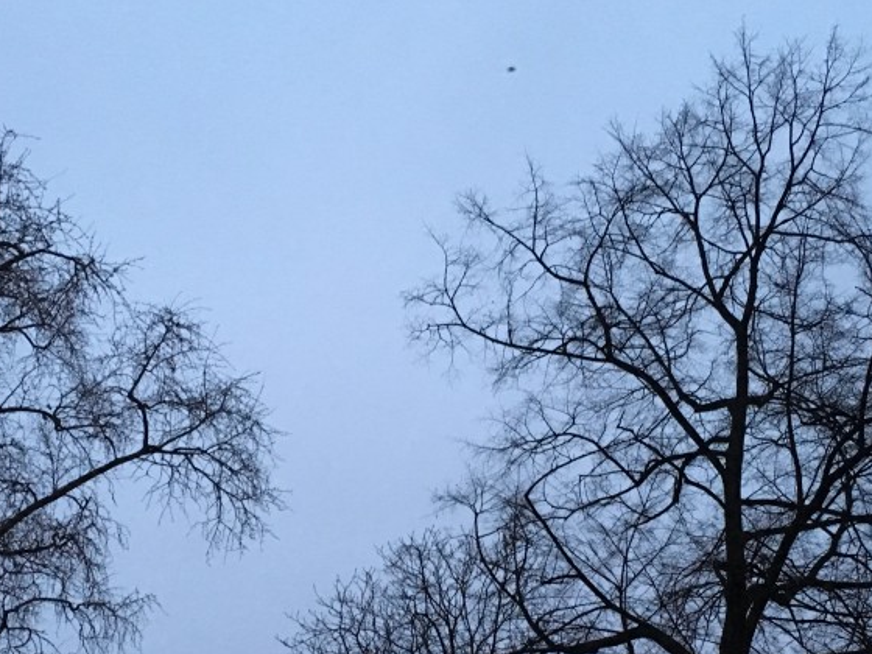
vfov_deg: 26.9
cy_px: 543
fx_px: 1335
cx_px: 480
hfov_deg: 36.1
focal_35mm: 53
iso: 320
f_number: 2.2
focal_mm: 4.15
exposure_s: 1/17
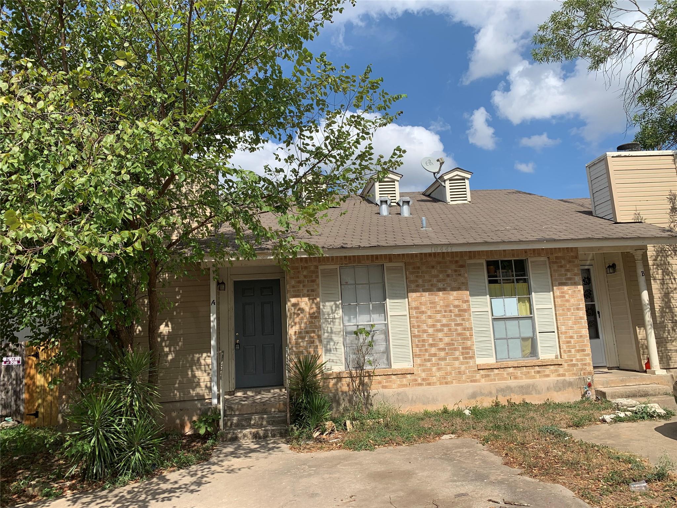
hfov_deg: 67.3
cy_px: 254
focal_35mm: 26
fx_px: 508
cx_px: 338
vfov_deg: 53.1
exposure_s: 1/2681
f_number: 1.8
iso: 25
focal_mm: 4.25
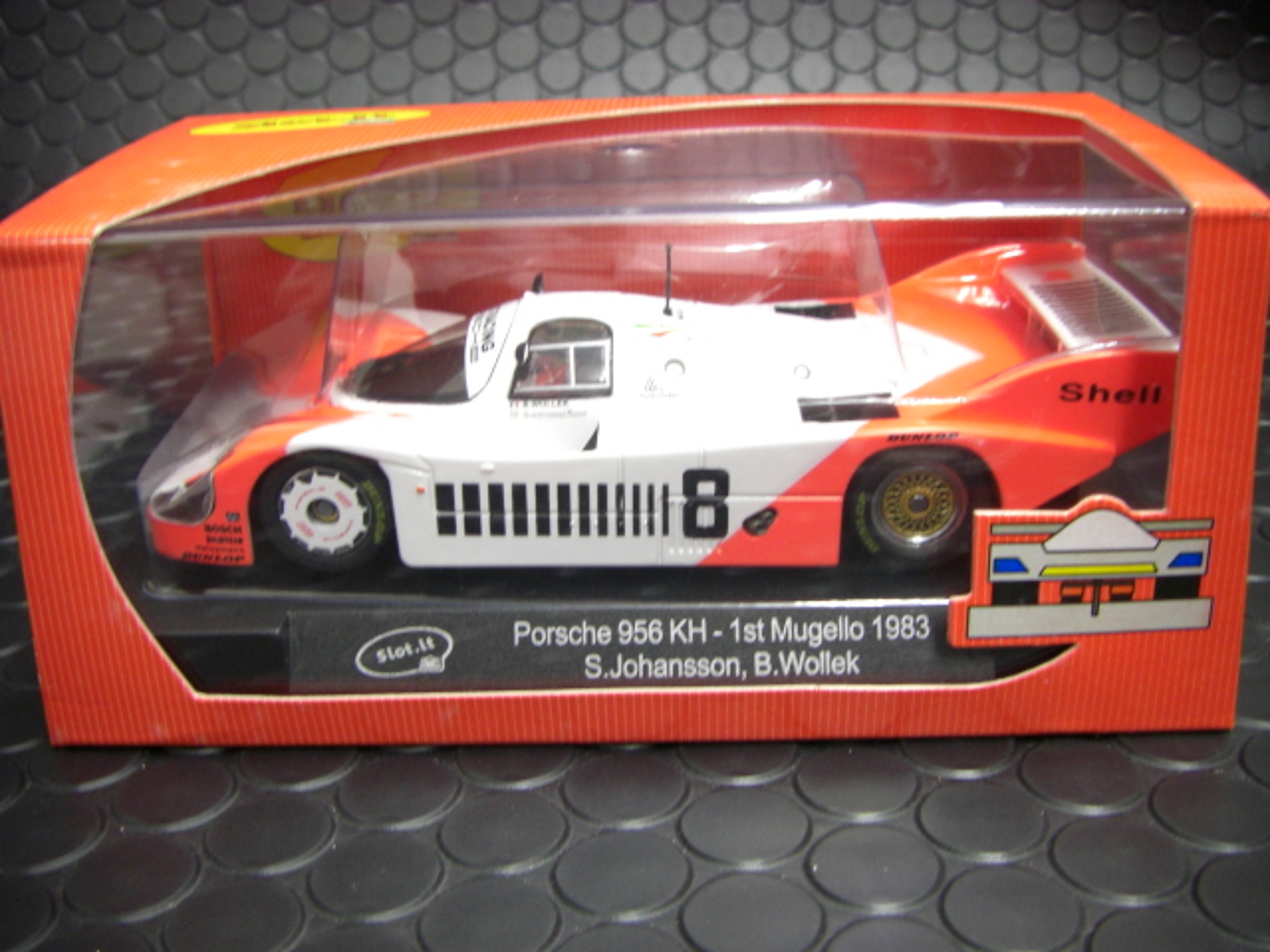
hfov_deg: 49.0
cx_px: 635
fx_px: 1394
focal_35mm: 38
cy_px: 476
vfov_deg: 37.7
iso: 200
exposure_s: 1/13
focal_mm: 6.3
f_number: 3.4
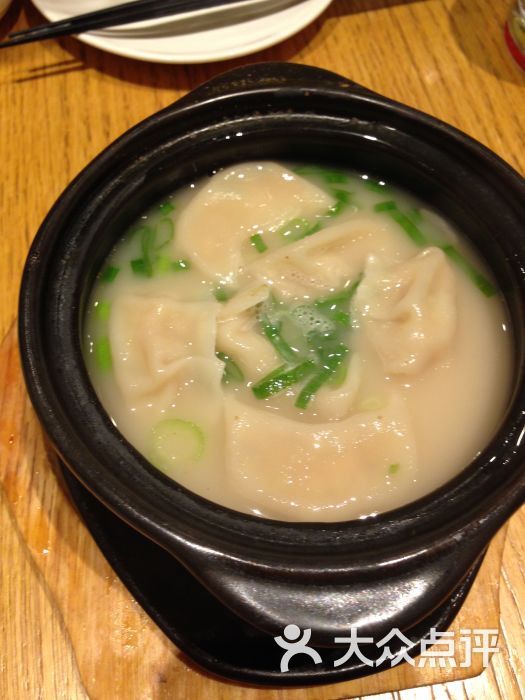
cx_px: 262
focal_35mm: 33
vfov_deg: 55.4
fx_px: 667
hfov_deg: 42.9
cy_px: 350
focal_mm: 4.12
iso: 100
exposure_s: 1/20
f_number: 2.4
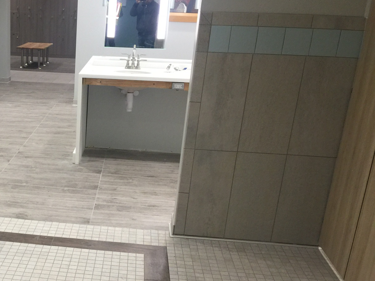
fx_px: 542
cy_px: 209
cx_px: 52
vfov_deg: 28.7
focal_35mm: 50
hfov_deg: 36.3
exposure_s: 1/30
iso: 50
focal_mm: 4.15
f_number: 2.2
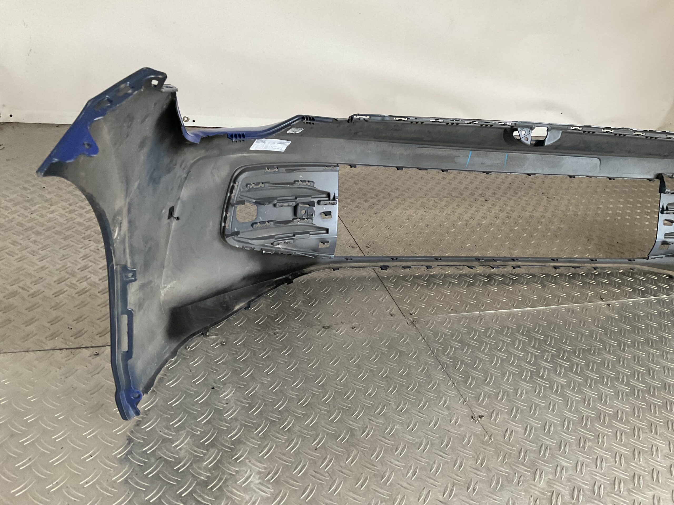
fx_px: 565
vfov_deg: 48.2
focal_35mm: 29
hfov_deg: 61.7
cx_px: 337
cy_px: 252
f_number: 1.8
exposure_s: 1/60
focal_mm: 3
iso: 125
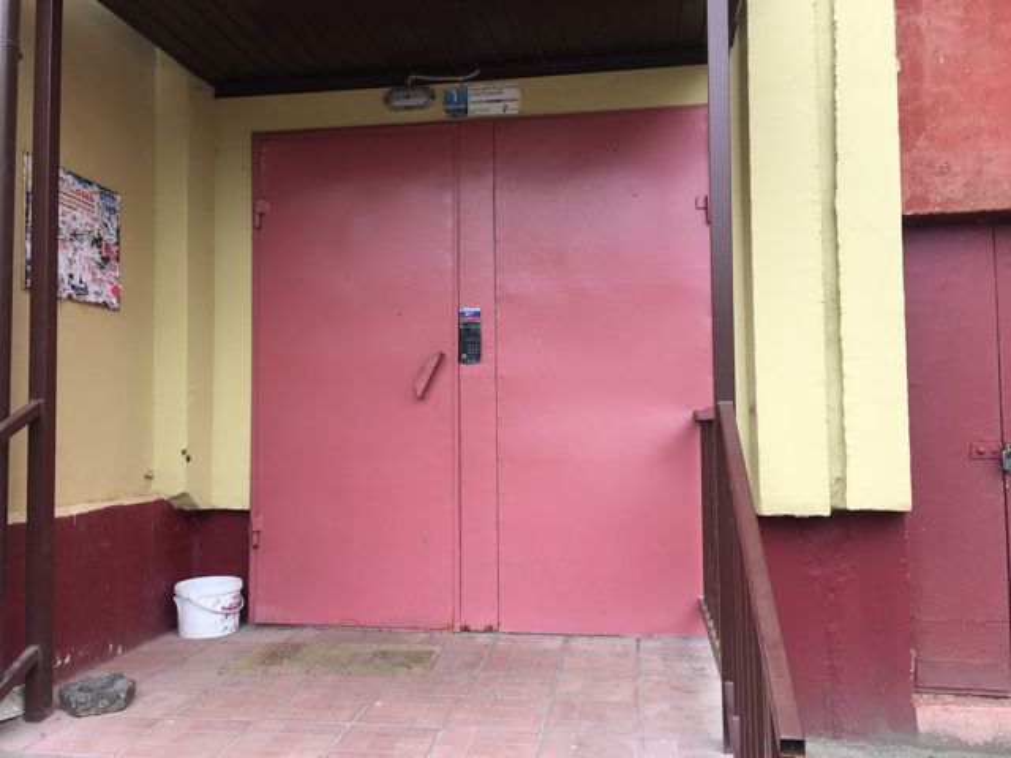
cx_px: 506
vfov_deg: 48.2
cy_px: 379
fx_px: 847
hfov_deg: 61.7
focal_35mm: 29
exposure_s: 1/208
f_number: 2.2
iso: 25
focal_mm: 4.15
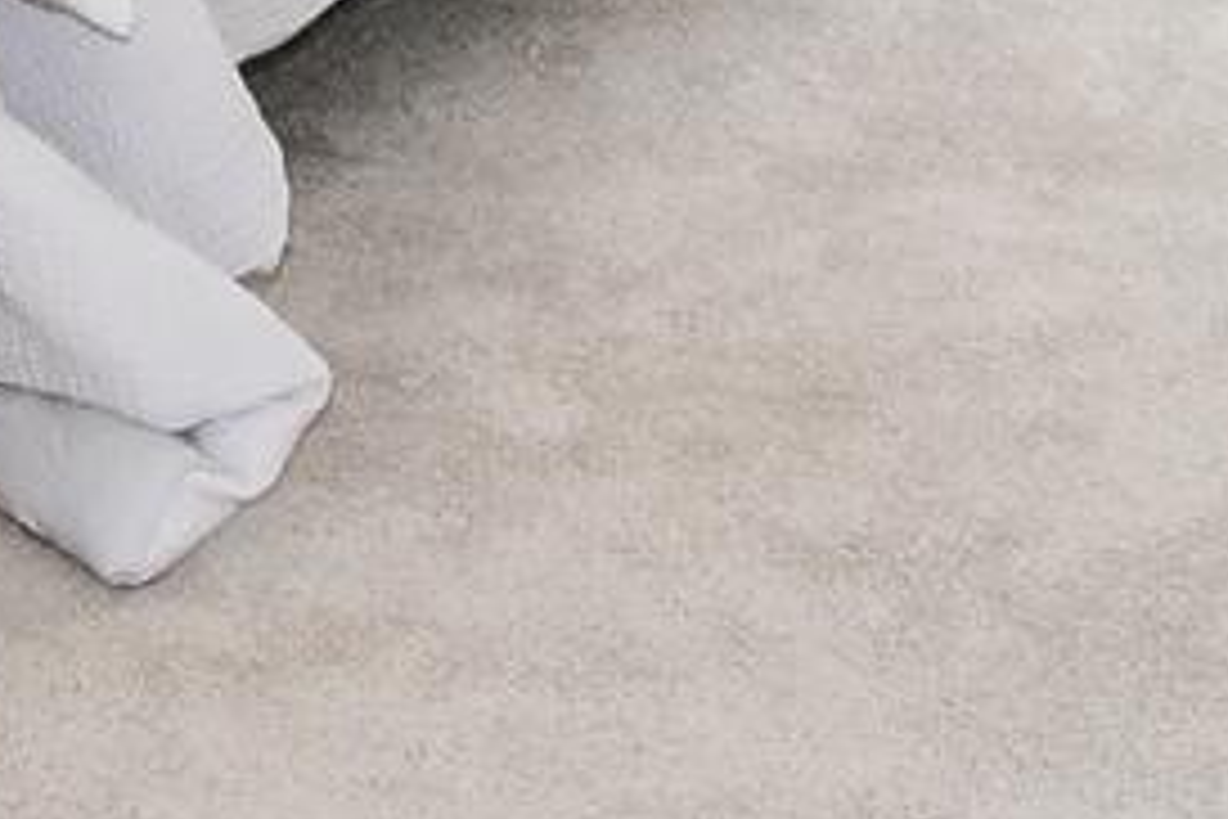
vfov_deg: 8.6
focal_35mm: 135
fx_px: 4605
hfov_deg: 14.6
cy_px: -1559
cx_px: -355
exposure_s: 1/125
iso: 140
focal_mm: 12
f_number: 5.6
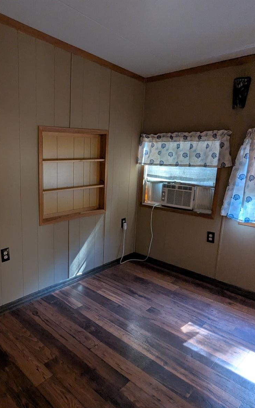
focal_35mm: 23
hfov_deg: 51.0
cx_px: 67
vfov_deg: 77.1
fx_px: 256
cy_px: 207
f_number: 2.2
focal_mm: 2.35
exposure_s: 1/25.7
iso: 172
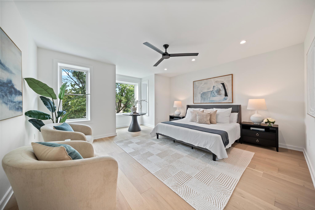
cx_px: 158
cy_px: 105
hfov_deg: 112.6
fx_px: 105
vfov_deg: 90.0
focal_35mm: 12
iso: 800
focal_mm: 12
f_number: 4
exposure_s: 1/40
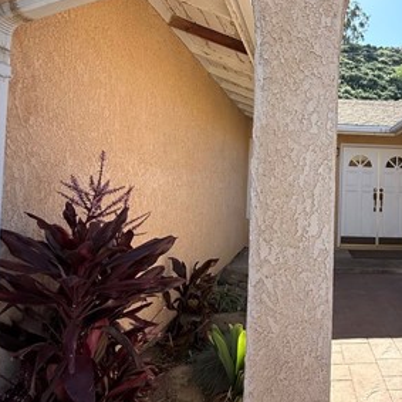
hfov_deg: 53.1
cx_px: 328
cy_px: 175
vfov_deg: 57.1
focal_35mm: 28
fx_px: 368
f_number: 2.2
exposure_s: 1/1017
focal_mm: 2.22
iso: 64
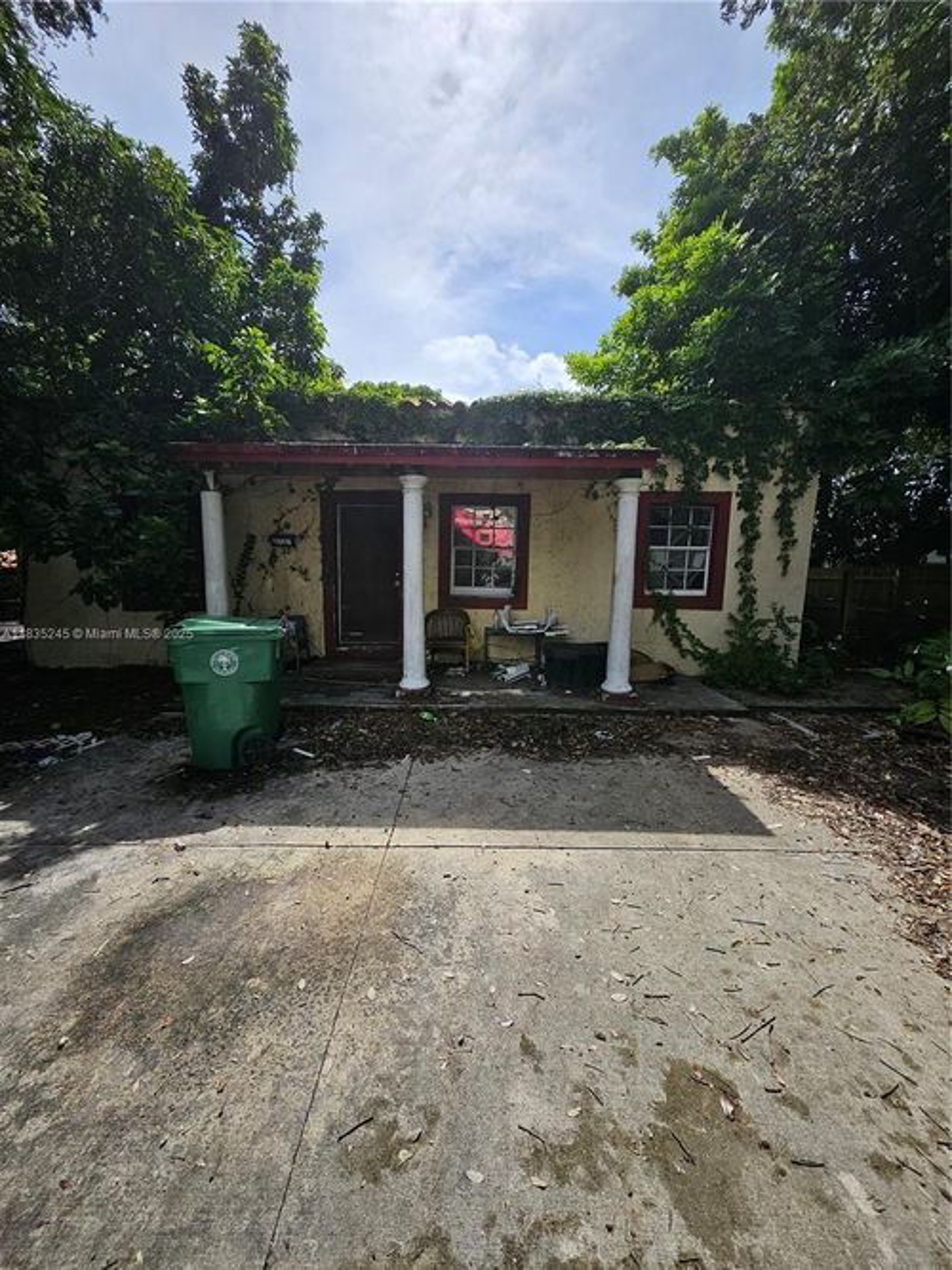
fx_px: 477
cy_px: 635
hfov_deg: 89.9
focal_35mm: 13
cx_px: 476
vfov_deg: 106.2
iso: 32
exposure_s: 1/1283
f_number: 2.2
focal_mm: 1.74
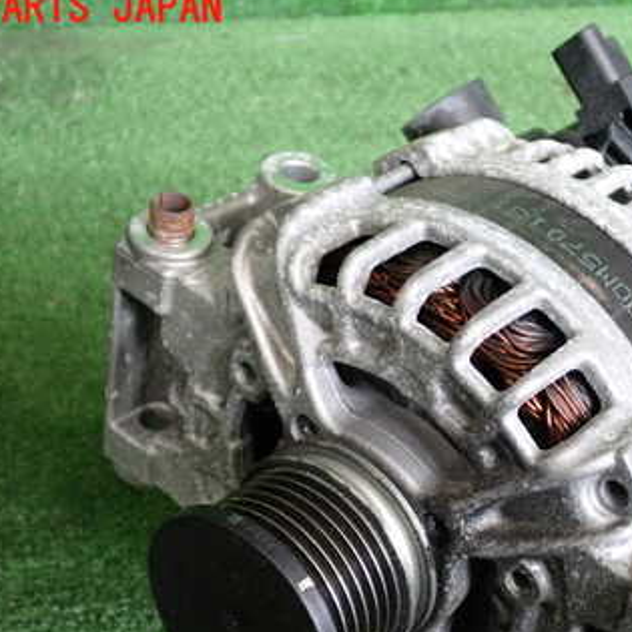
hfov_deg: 24.8
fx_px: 1425
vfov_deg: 24.8
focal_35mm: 69
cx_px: 459
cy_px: 435
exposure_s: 1/125
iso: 640
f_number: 2.8
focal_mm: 7.31
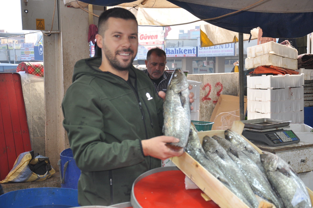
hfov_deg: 29.9
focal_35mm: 68
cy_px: 104
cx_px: 156
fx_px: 586
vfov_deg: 20.1
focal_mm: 45
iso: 200
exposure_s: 1/200
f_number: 5.6
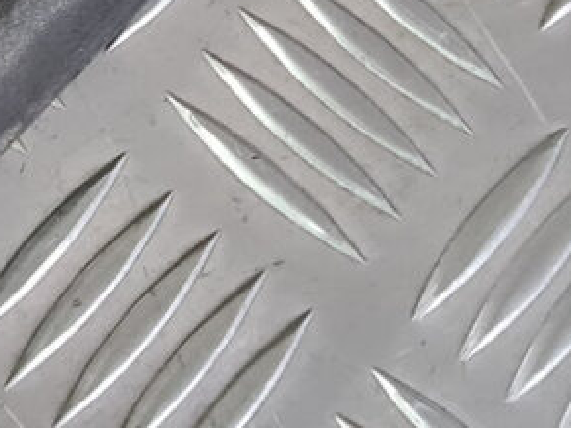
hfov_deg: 15.1
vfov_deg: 11.2
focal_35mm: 125
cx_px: -161
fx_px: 2061
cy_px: -269
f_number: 1.8
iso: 640
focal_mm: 5.4
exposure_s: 1/33
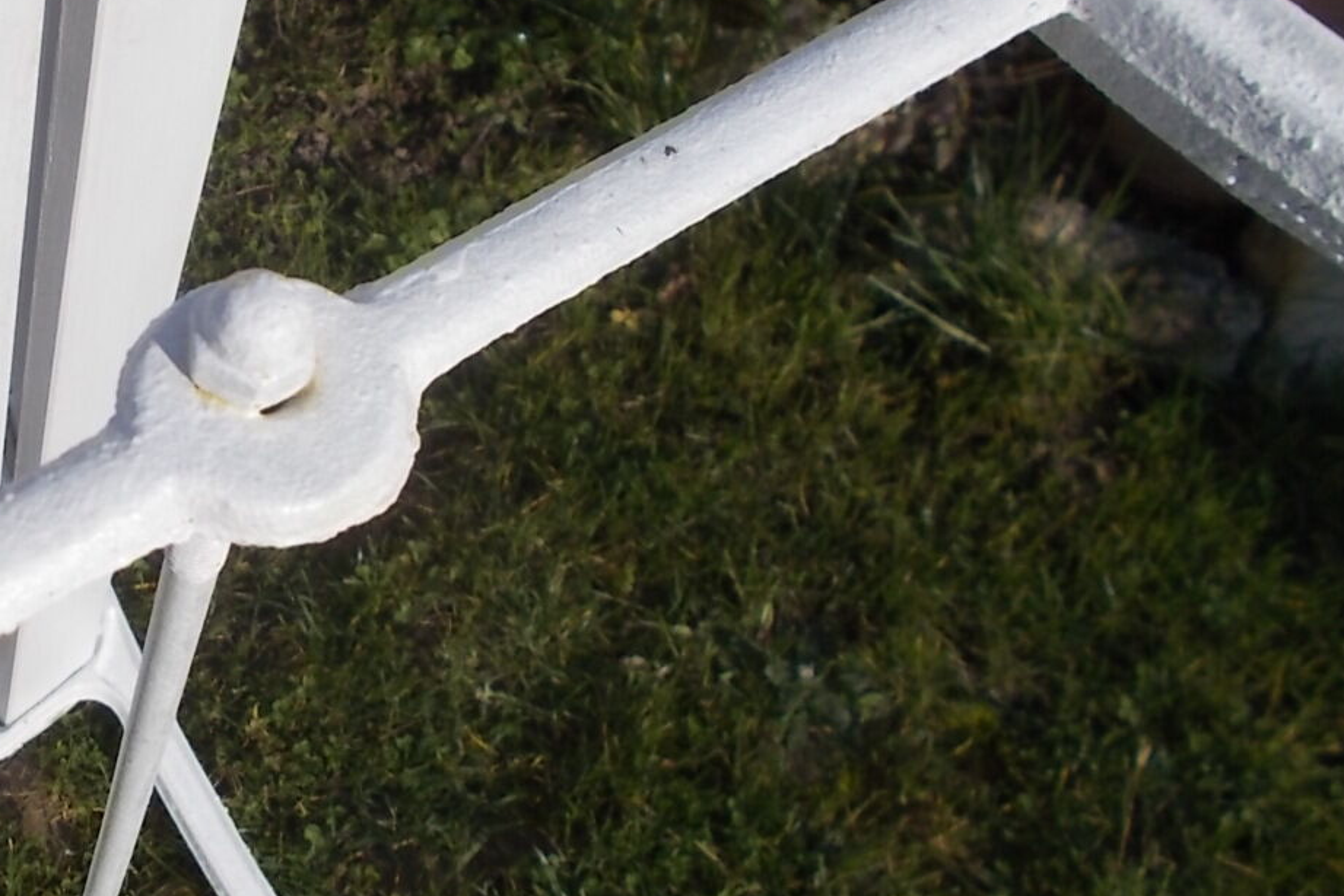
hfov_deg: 39.7
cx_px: 210
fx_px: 1755
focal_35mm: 47
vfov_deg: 28.6
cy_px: 340
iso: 80
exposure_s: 1/250
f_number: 8
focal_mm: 4.6
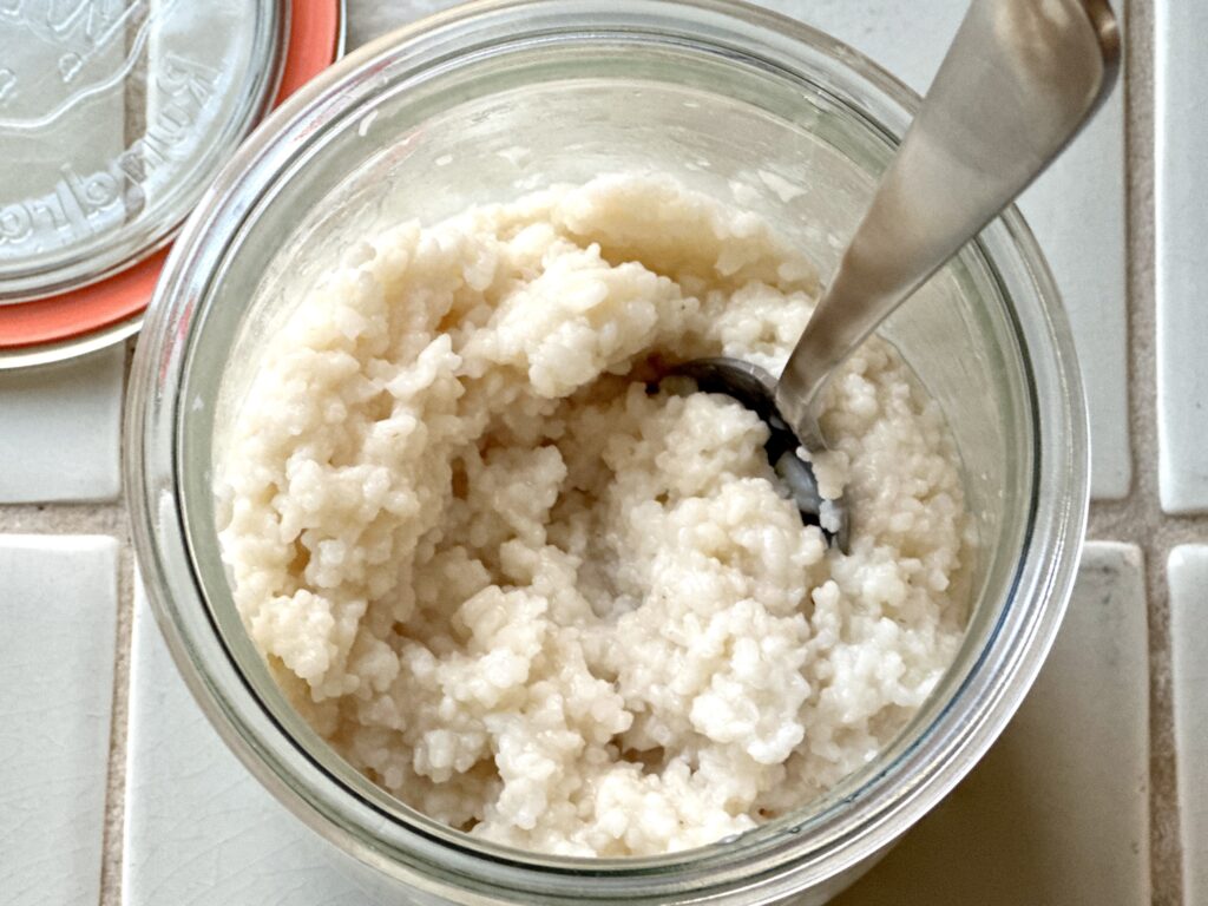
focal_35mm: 77
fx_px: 2687
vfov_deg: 19.1
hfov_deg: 25.3
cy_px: 453
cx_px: 604
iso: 250
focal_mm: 9
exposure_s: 1/61
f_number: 2.8
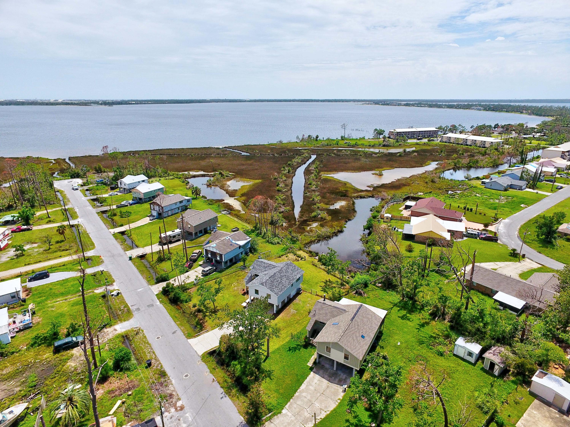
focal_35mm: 20
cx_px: 285
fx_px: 329
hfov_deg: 81.7
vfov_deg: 66.0
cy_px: 214
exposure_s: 1/1669
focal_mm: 3.6
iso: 100
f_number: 2.8
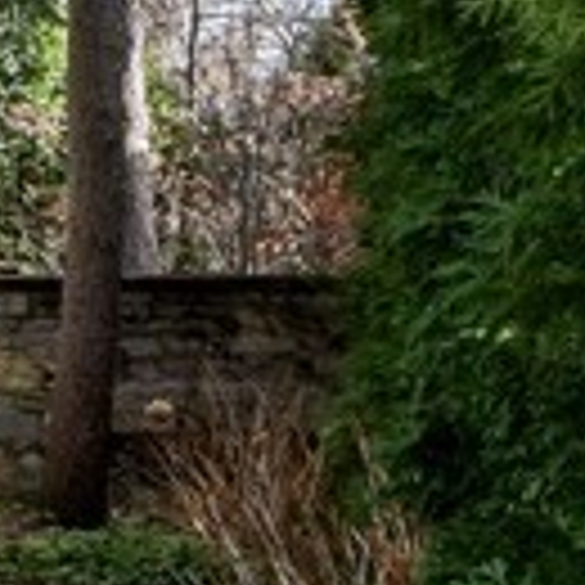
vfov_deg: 15.0
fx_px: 2198
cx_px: -1350
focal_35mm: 115
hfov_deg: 9.8
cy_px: 50
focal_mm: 13
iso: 200
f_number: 8
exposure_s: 1/125
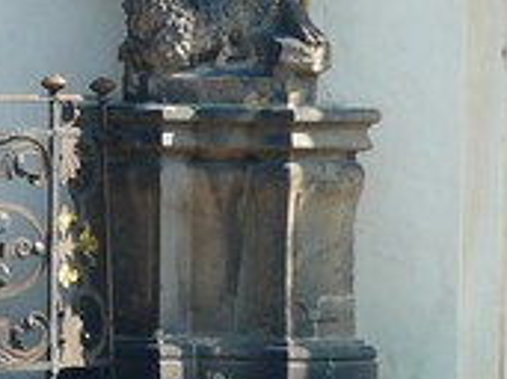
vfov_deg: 1.9
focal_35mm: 763
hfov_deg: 2.6
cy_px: -187
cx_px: -427
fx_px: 11167
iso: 100
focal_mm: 36.8
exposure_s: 1/125
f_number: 3.6
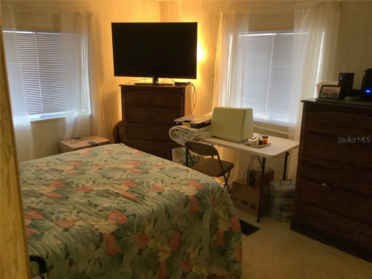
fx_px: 333
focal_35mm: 31
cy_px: 140
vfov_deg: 45.4
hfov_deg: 58.4
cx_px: 186
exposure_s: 1/30
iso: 500
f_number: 2.4
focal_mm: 3.3
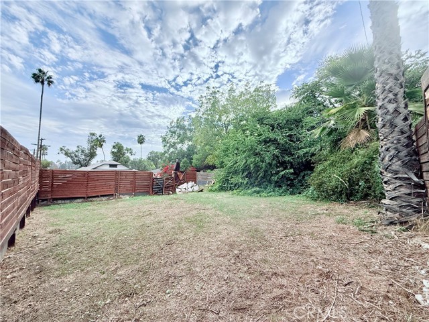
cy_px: 161
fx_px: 174
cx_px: 214
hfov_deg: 102.1
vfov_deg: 85.7
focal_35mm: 14
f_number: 2.2
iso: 64
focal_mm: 2.22
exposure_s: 1/585
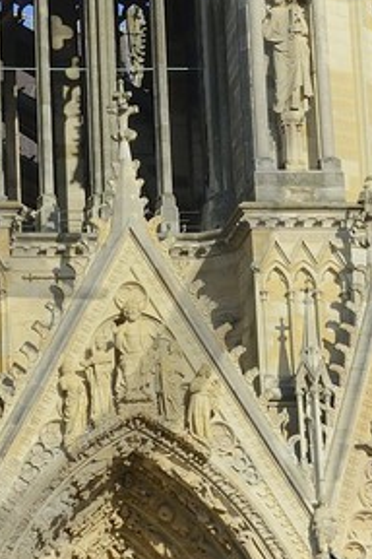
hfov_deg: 6.7
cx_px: -311
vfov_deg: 10.2
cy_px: 62
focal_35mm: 200
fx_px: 3100
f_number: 11
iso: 100
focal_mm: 36
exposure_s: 1/200
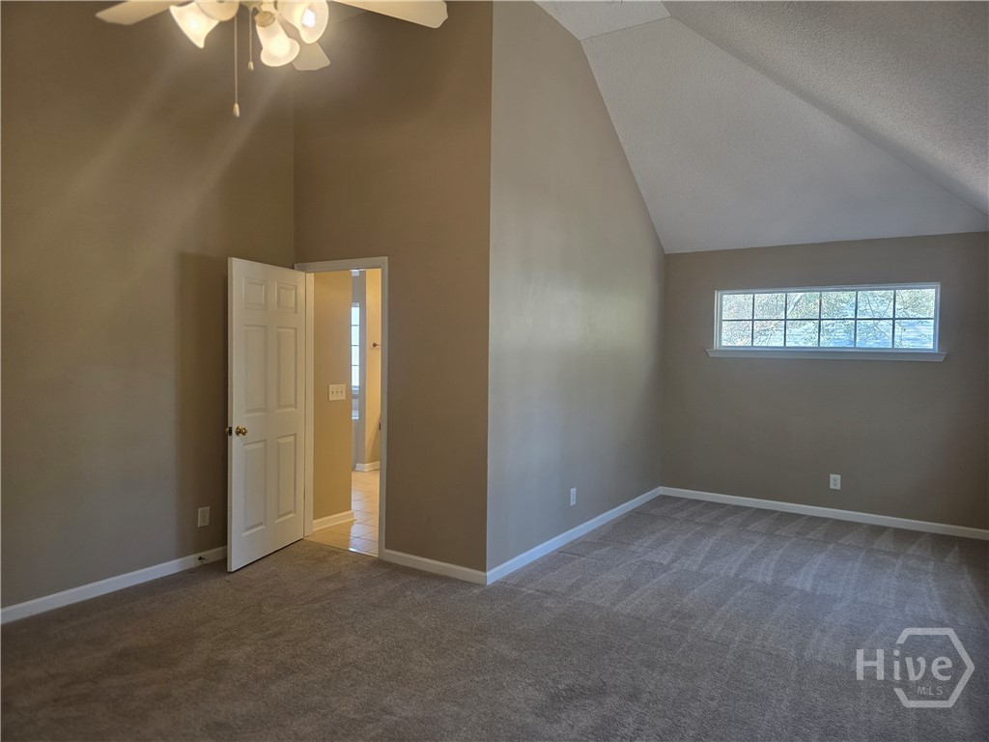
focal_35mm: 23
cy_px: 371
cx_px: 494
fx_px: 657
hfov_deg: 73.9
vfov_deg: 58.9
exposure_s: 1/120
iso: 125
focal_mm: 6.3
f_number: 1.7
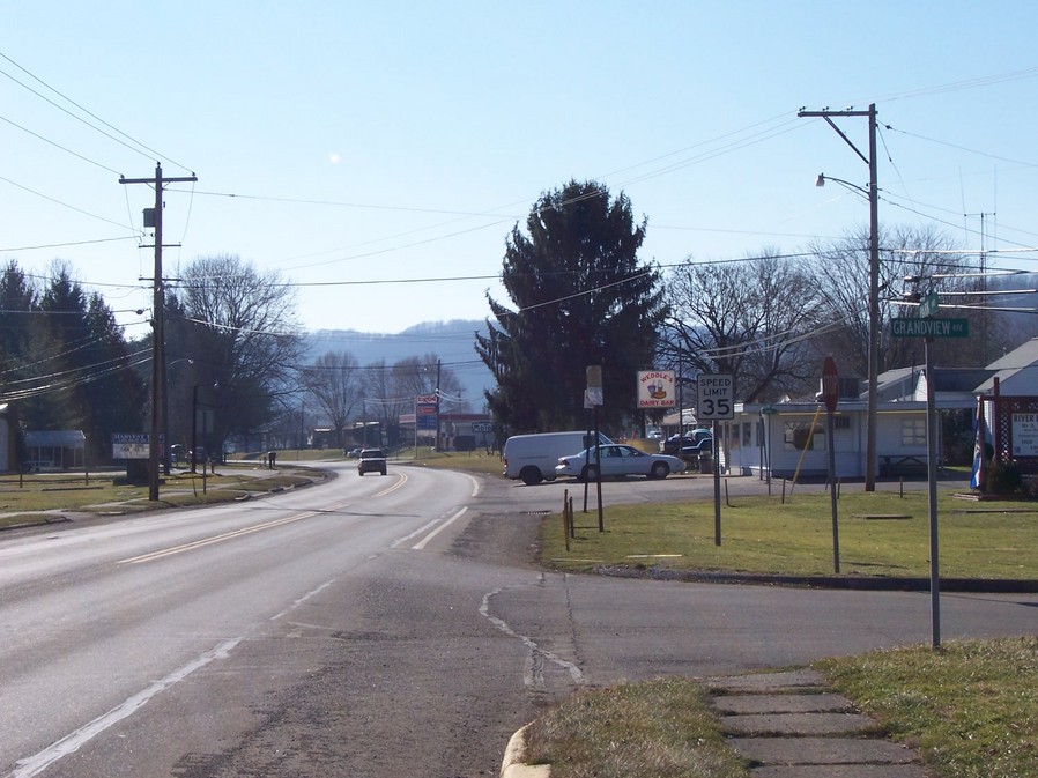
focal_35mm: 82
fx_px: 2458
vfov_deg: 18.0
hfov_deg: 23.8
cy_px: 389
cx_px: 519
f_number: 8
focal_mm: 13.5
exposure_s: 1/250
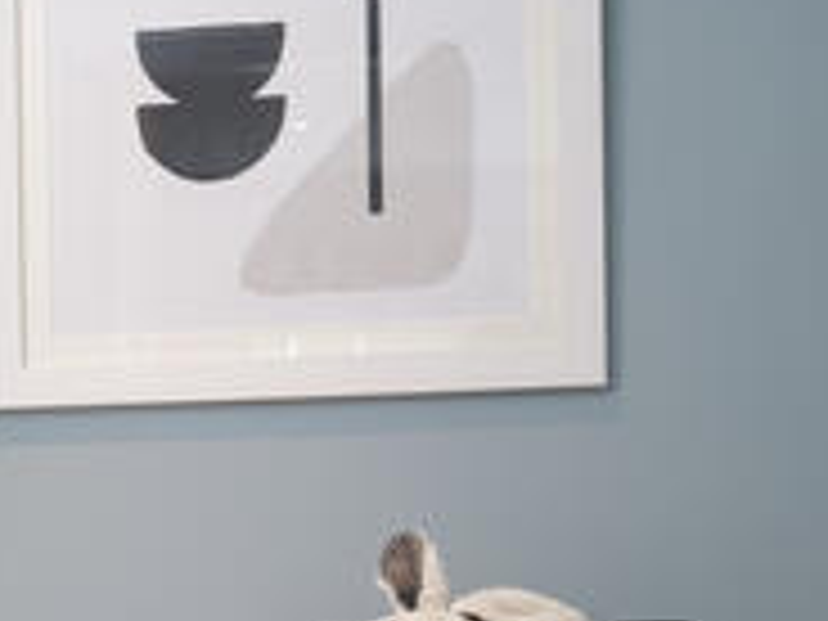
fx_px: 2344
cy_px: 688
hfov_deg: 19.4
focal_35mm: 98
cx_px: -36
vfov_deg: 14.7
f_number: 9
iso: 200
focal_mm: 23
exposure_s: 1/8
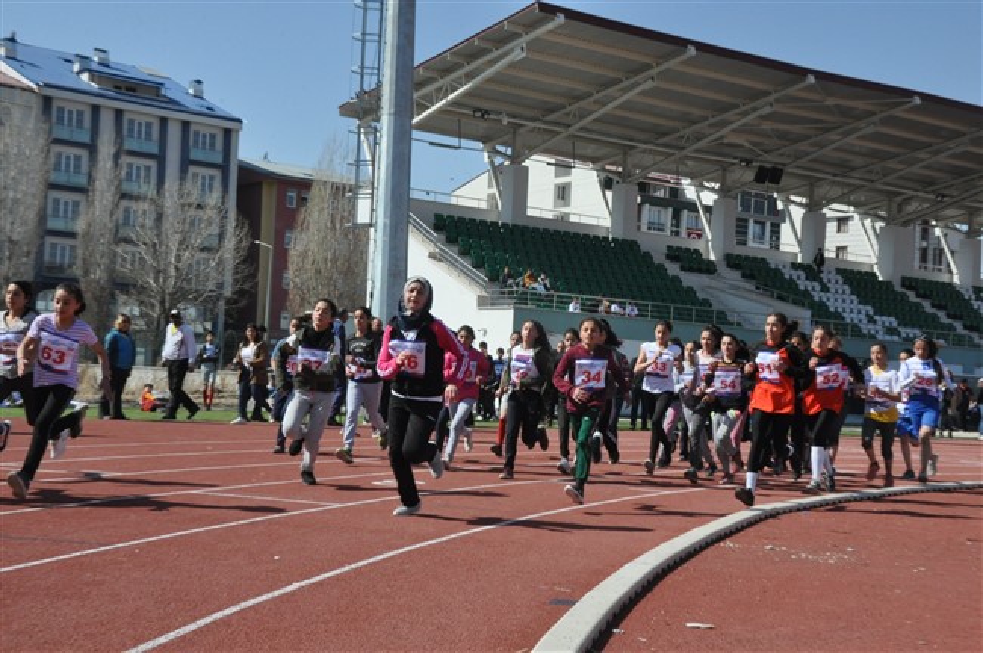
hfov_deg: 38.9
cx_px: 492
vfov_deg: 26.4
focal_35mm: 51
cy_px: 326
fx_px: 1391
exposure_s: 1/400
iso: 1250
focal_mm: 34
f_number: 20
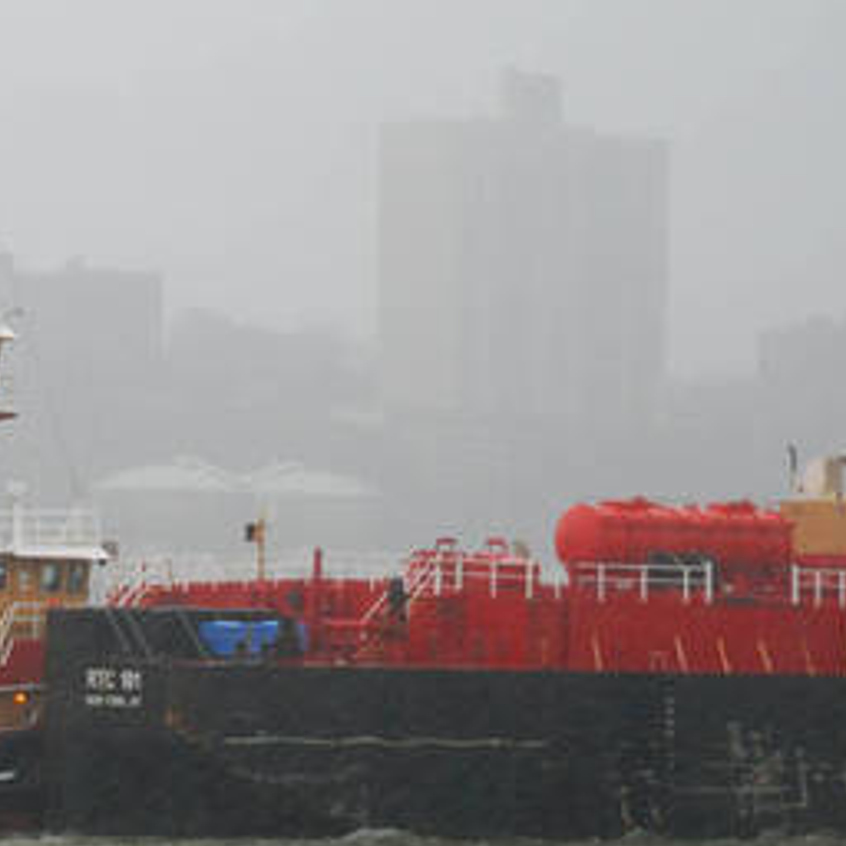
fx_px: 5313
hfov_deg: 9.0
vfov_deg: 9.1
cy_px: 446
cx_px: -46
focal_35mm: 192
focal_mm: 55
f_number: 4.8
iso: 320
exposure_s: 1/200
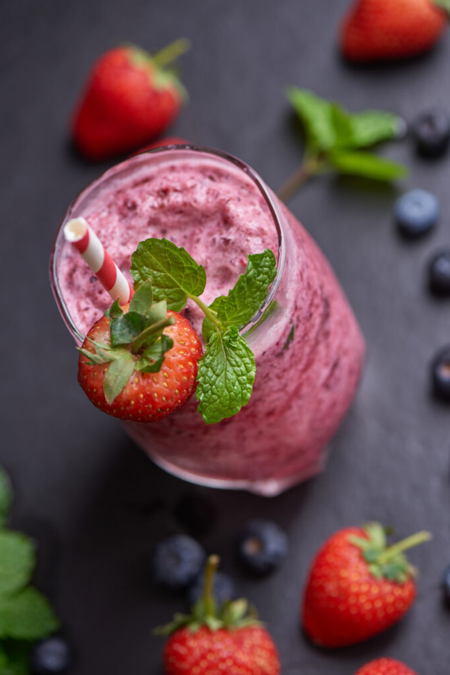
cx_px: 225
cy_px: 336
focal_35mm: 106
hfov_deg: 12.9
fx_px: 1987
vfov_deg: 19.3
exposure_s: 1/160
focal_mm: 105
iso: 100
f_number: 8
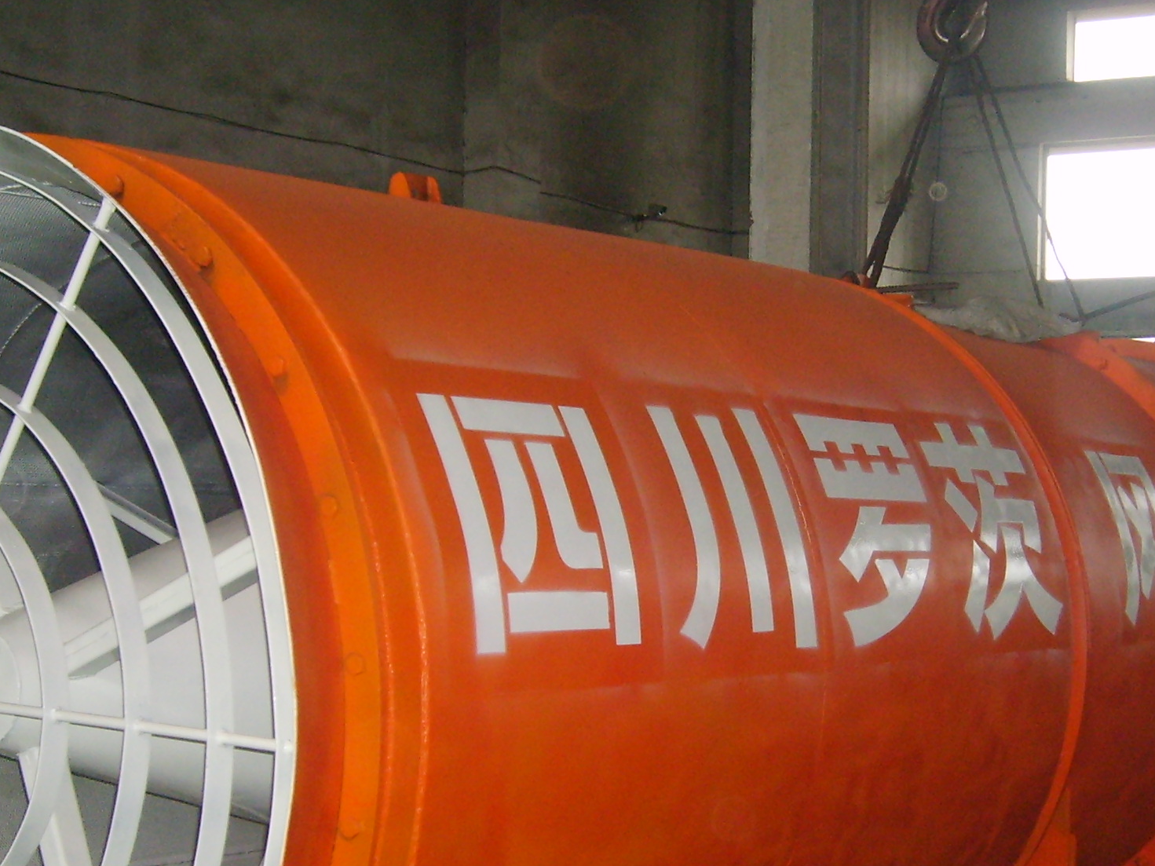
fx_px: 2235
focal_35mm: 67
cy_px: 580
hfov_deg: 28.8
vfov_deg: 21.8
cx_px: 747
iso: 170
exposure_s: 1/45
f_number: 2.8
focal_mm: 5.8
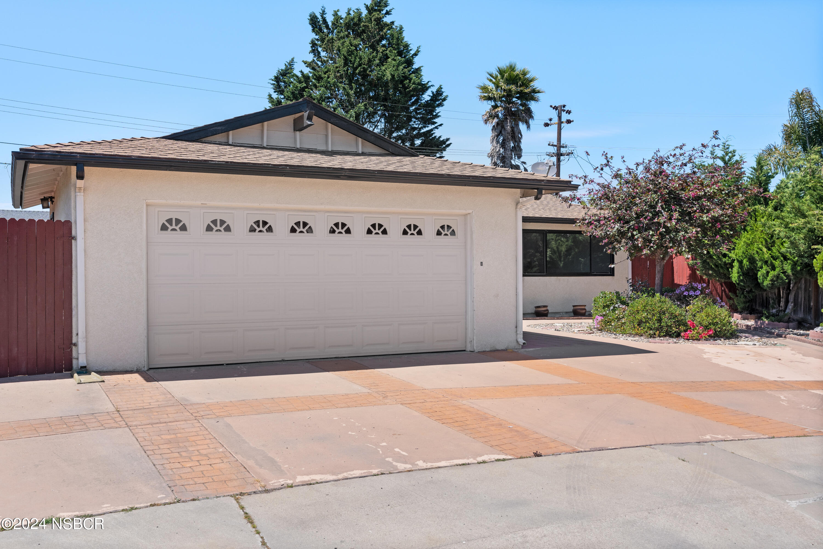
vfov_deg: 38.9
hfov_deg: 55.8
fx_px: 777
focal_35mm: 34
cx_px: 412
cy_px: 274
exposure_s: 1/200
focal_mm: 34
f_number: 8
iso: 400
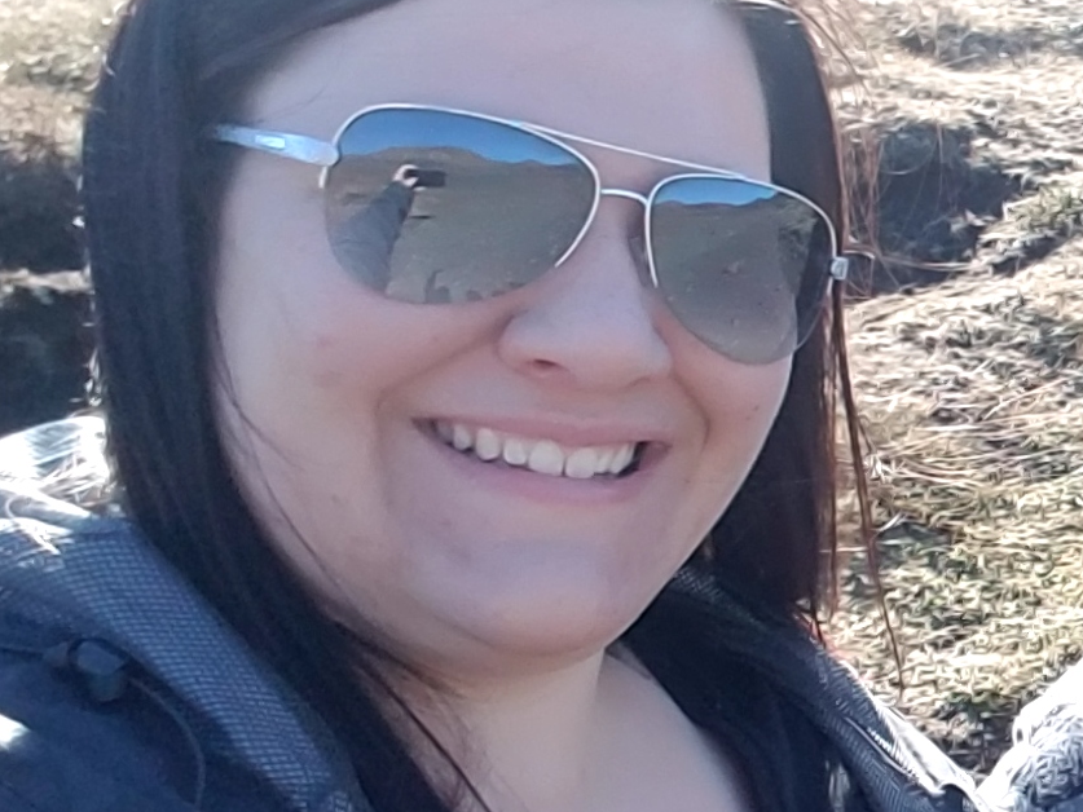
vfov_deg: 22.3
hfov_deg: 26.2
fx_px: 2034
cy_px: 650
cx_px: 1340
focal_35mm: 65
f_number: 1.7
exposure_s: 1/470
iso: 50
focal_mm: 2.1
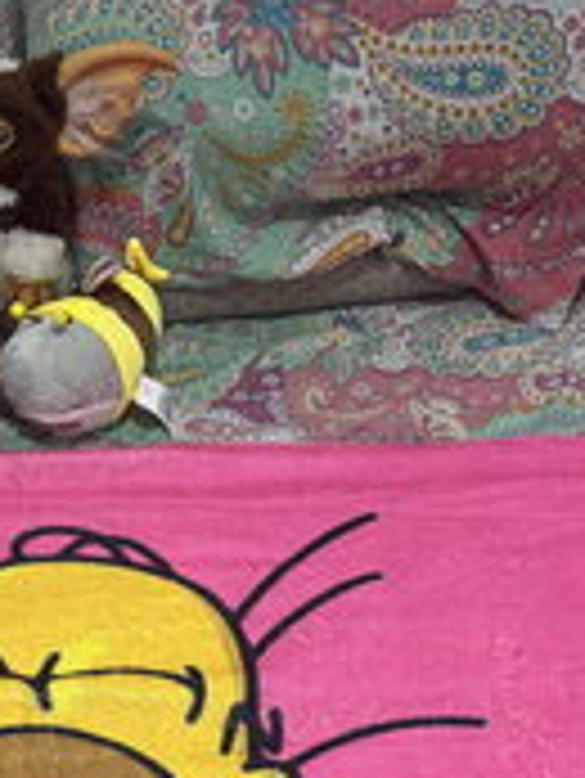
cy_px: 965
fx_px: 1800
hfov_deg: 18.1
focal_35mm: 80
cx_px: 22
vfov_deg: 22.3
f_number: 1.6
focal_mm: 5.96
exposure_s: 1/50
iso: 250
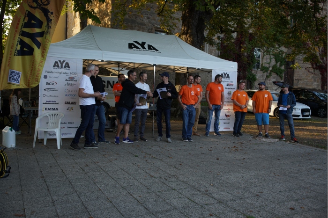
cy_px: 109
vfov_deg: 43.6
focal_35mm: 30
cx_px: 164
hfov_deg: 62.0
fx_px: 273
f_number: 3.5
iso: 320
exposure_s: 1/250
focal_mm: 30
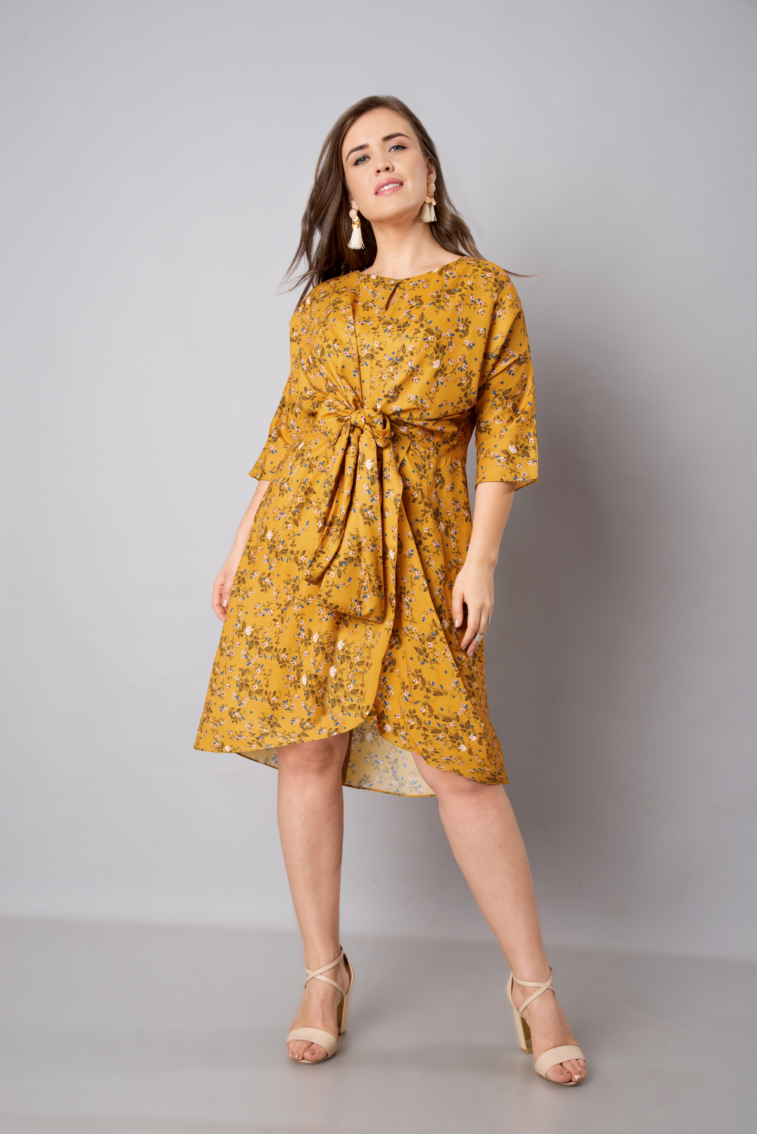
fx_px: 1450
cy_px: 567
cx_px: 378
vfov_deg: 42.7
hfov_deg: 29.3
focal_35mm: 46
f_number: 8
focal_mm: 46
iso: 100
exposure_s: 1/160
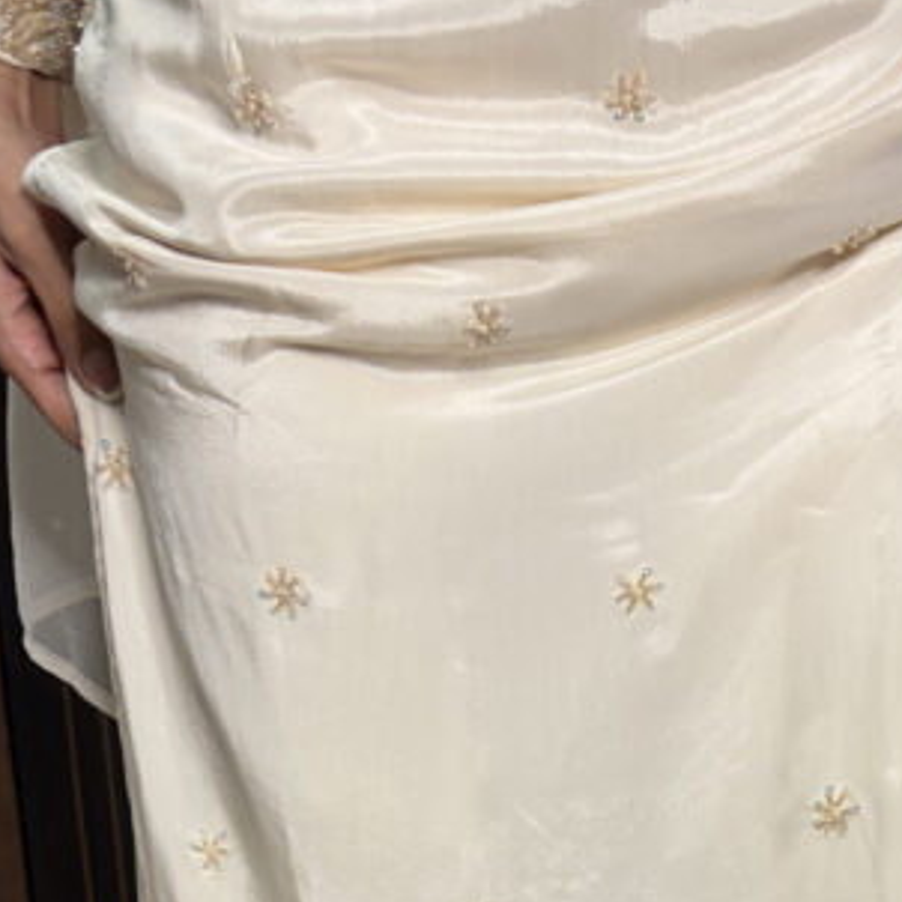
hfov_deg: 24.1
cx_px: 651
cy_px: 1235
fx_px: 2093
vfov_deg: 21.5
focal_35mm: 71
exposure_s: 1/50
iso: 80
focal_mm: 5.96
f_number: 1.6
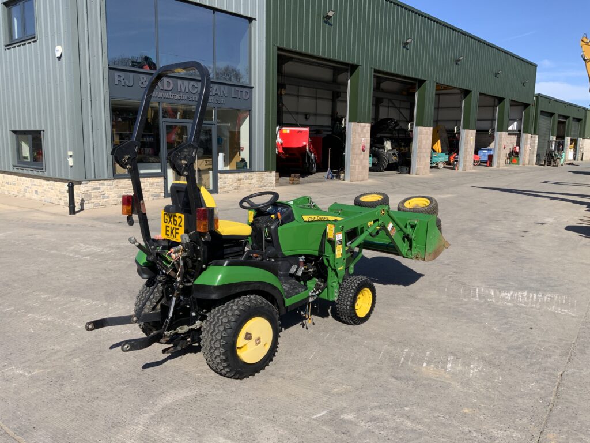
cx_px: 295
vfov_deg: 48.2
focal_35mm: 29
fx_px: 494
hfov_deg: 61.7
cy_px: 222
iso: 16
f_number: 1.8
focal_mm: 3
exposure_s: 1/1848
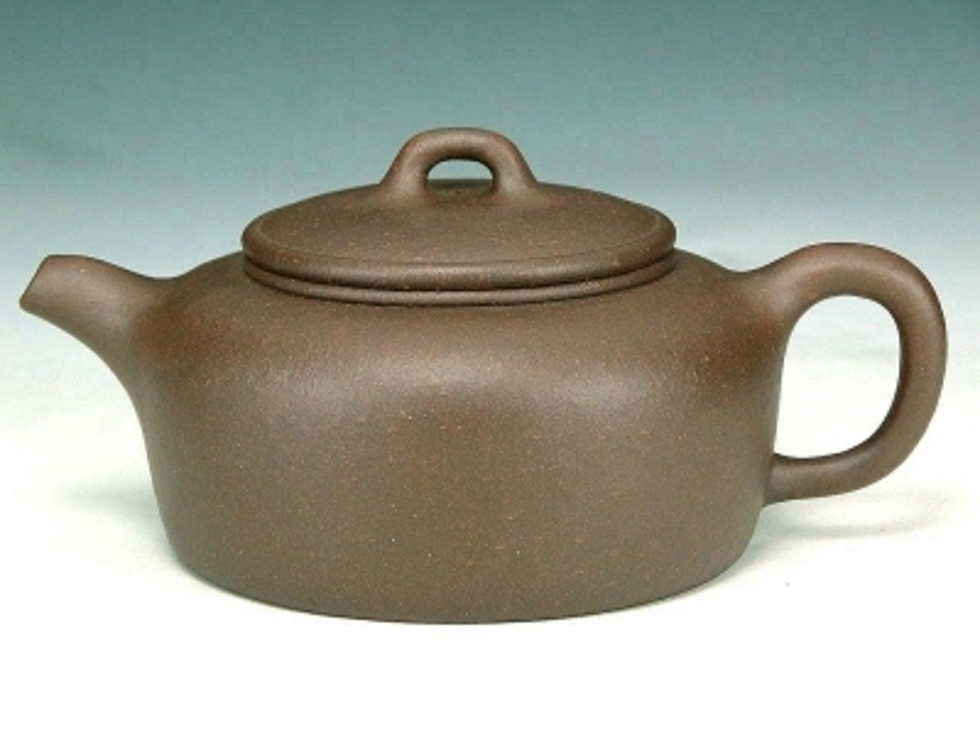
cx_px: 490
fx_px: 3794
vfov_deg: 11.1
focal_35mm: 134
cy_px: 368
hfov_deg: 14.7
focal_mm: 34.7
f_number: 7.7
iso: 100
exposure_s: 1/7.8
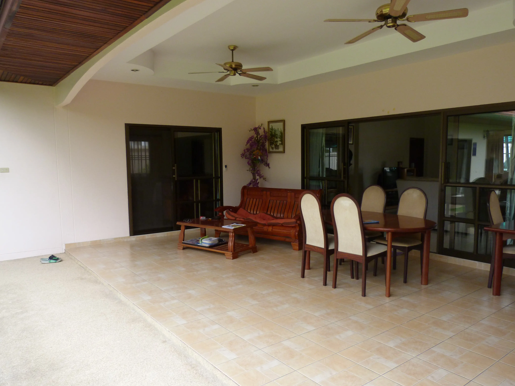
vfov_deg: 53.0
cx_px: 263
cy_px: 200
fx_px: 387
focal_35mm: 26
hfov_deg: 67.3
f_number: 2.8
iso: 160
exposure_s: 1/200
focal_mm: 4.5
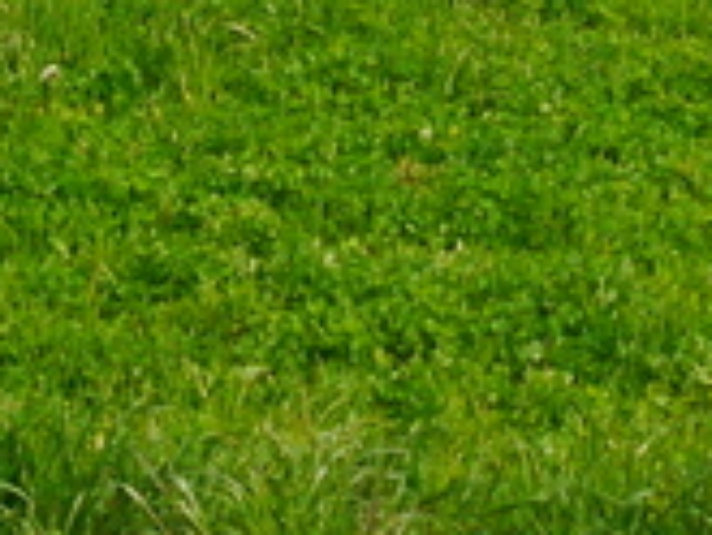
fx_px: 5393
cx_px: 86
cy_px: -1044
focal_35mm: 262
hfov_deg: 7.5
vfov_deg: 5.4
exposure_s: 1/400
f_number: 8
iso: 160
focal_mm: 18
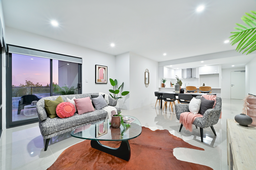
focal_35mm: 14
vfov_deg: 81.2
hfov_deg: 104.3
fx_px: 100
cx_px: 128
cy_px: 85
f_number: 11
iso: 560
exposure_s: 1/4
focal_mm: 14
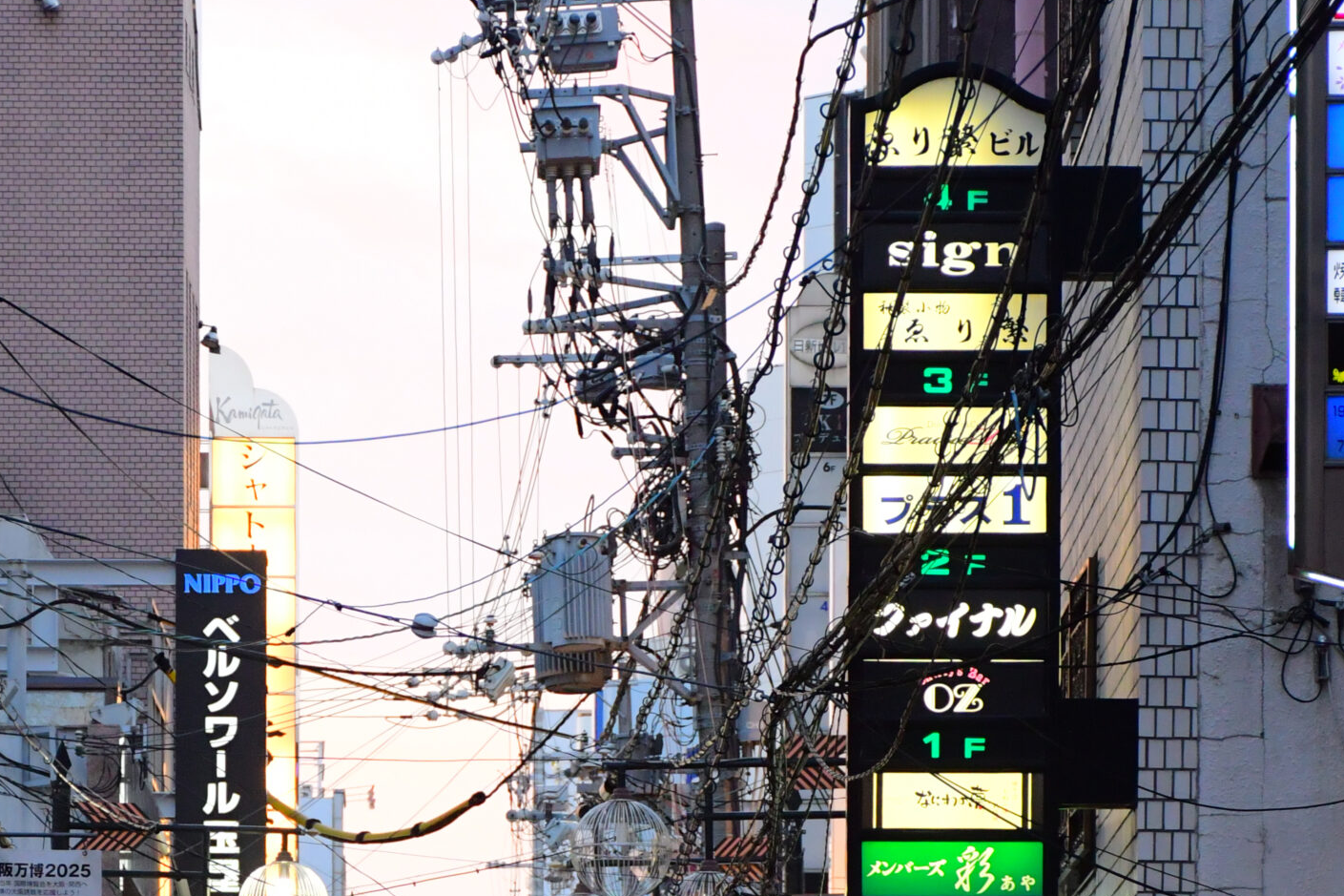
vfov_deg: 8.1
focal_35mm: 169
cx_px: 614
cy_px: 948
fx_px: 6308
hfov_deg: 12.2
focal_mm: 62
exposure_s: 1/125
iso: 1400
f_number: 5
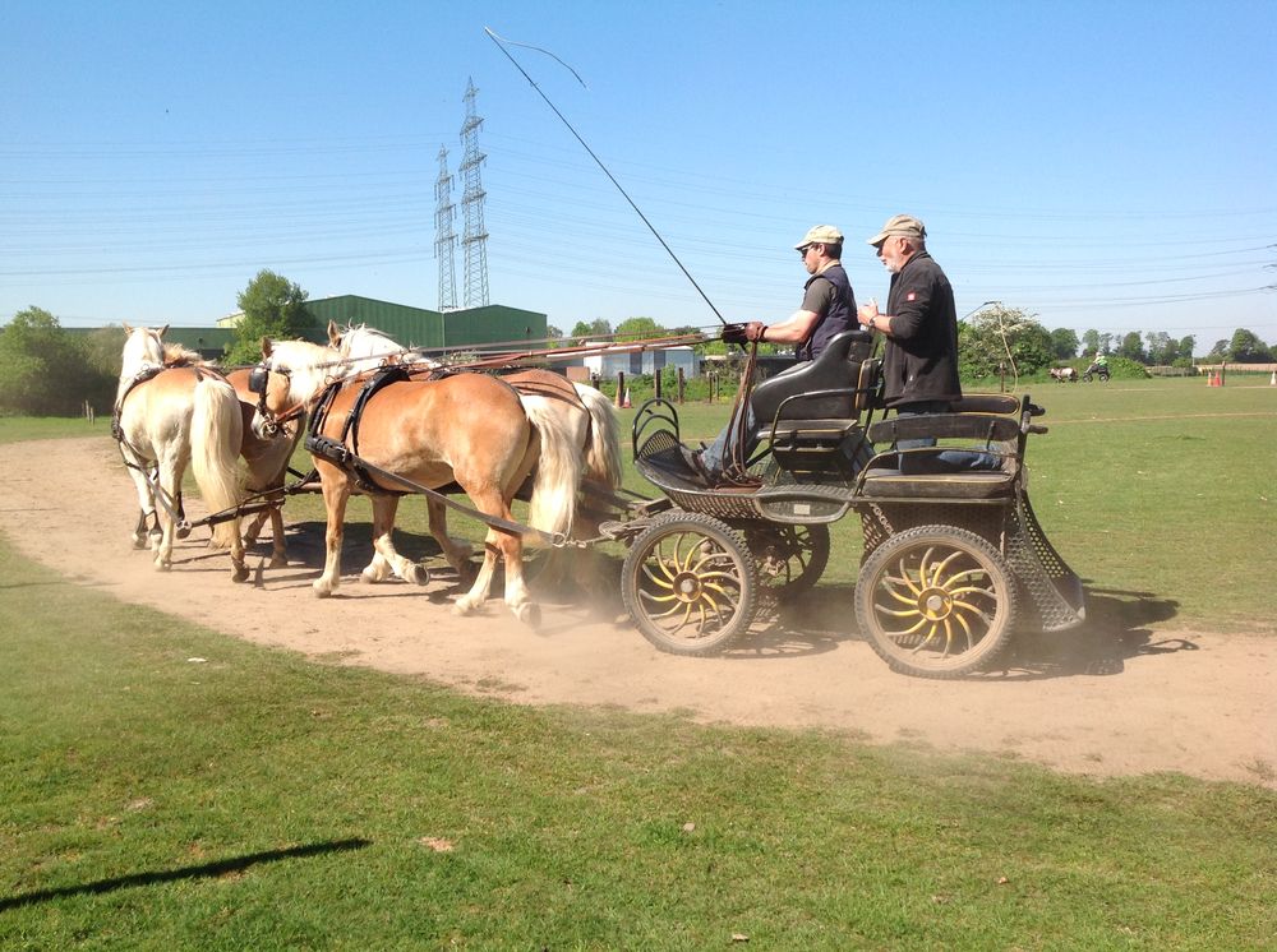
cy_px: 476
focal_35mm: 35
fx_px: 1289
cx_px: 638
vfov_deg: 40.6
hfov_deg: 52.7
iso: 50
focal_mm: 4.28
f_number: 2.4
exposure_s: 1/1592
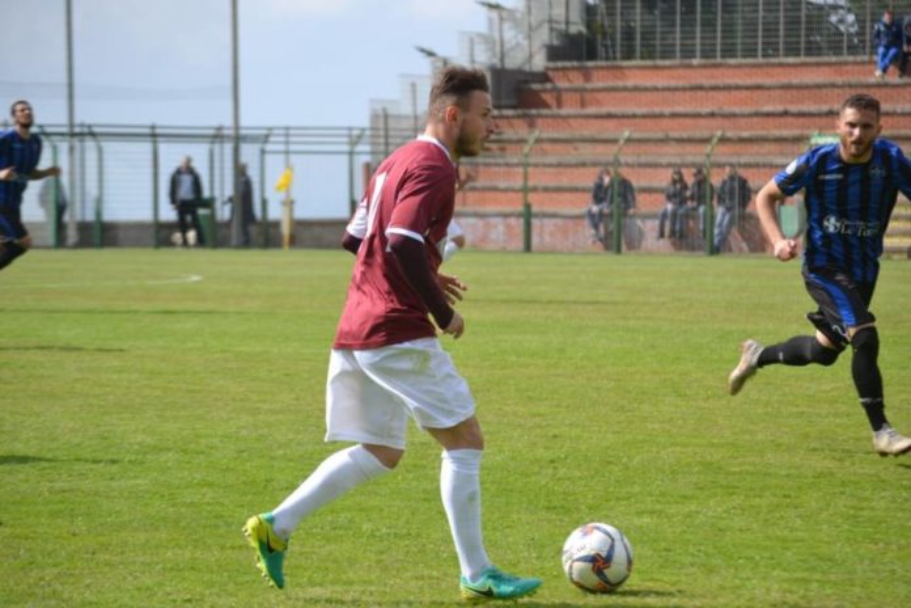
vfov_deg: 9.0
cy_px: 304
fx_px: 3871
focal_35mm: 153
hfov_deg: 13.4
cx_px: 456
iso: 400
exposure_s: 1/1600
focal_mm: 102
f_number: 6.3
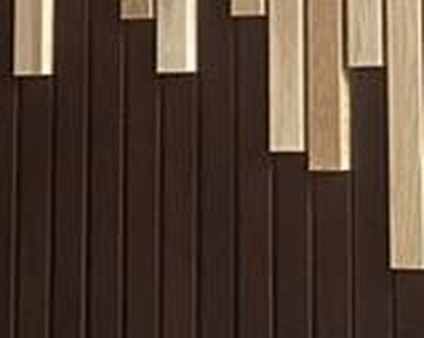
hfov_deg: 10.0
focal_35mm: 192
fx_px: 2408
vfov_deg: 7.8
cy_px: -298
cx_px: 456
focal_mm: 4.25
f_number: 1.8
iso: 100
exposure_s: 1/60
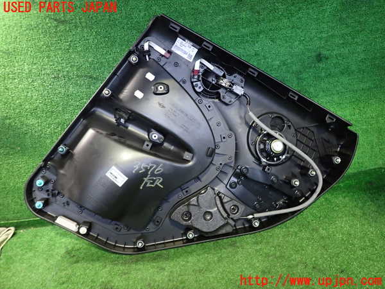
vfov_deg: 54.9
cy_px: 144
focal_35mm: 25
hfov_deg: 69.4
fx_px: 278
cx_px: 192
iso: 500
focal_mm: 4.5
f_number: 2
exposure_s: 1/30
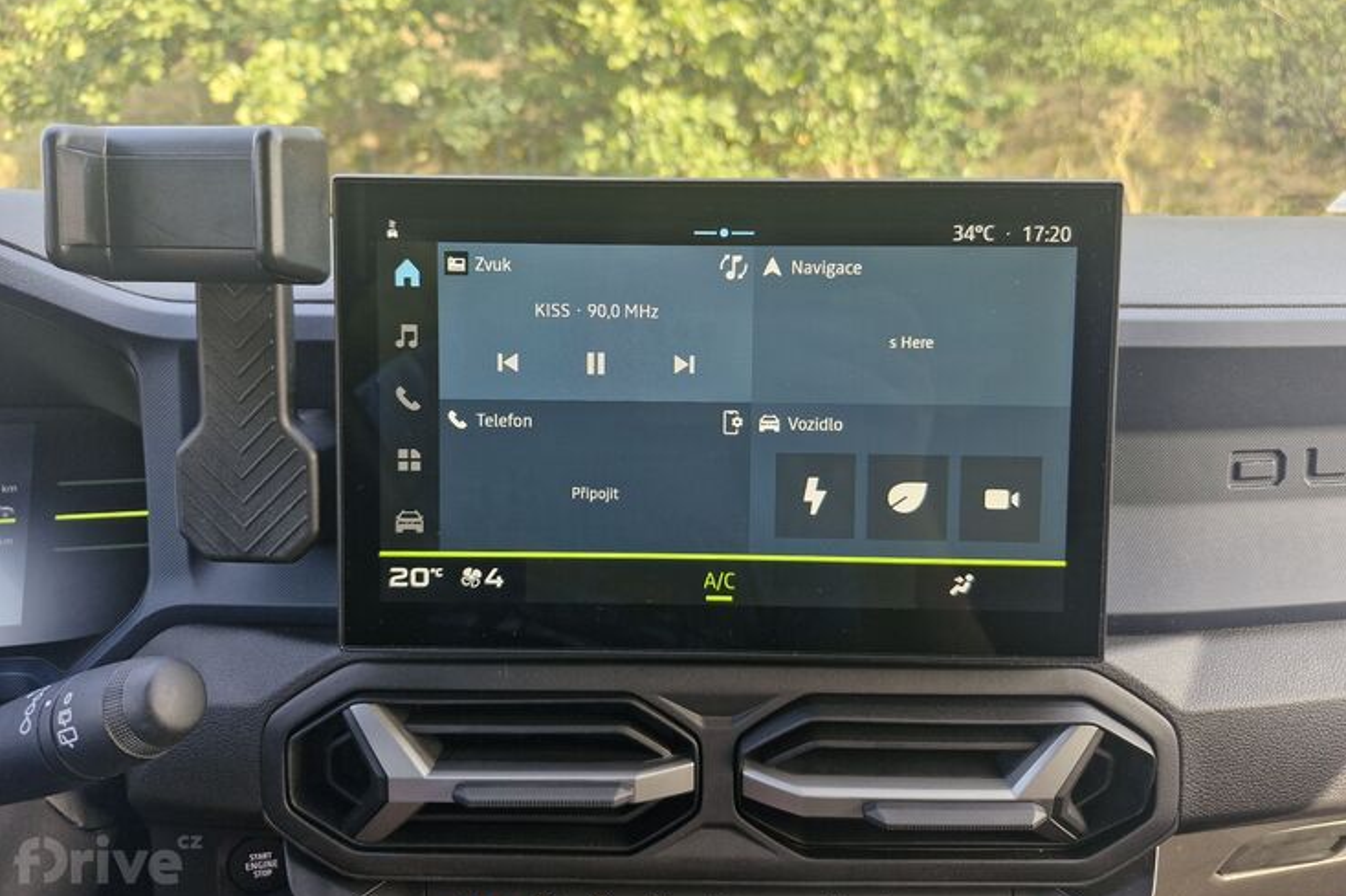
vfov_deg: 53.0
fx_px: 897
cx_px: 673
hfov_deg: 73.8
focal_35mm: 24
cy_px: 399
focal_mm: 5.54
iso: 125
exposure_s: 1/180
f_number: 1.8
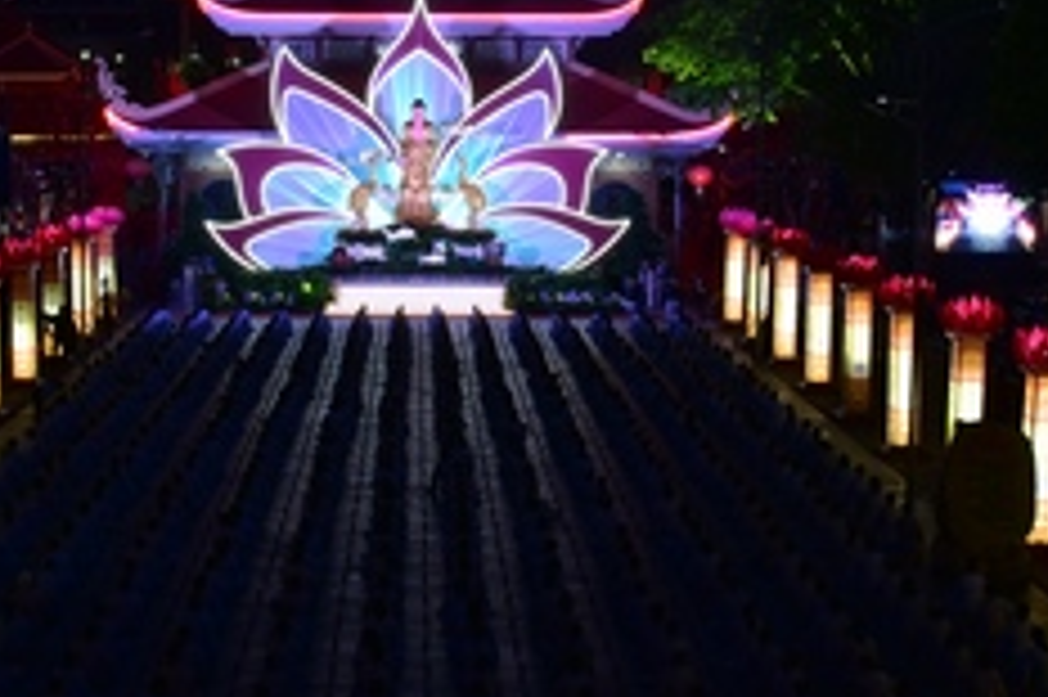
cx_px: 436
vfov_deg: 20.3
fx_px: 1949
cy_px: 306
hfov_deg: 30.0
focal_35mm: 67
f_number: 16
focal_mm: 24
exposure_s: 4
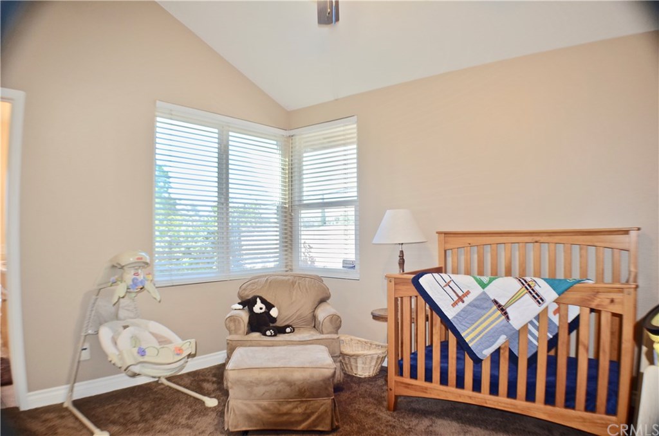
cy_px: 218
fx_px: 548
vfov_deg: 43.4
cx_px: 330
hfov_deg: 62.0
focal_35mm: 30
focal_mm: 20
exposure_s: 1/30
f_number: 3.8
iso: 200
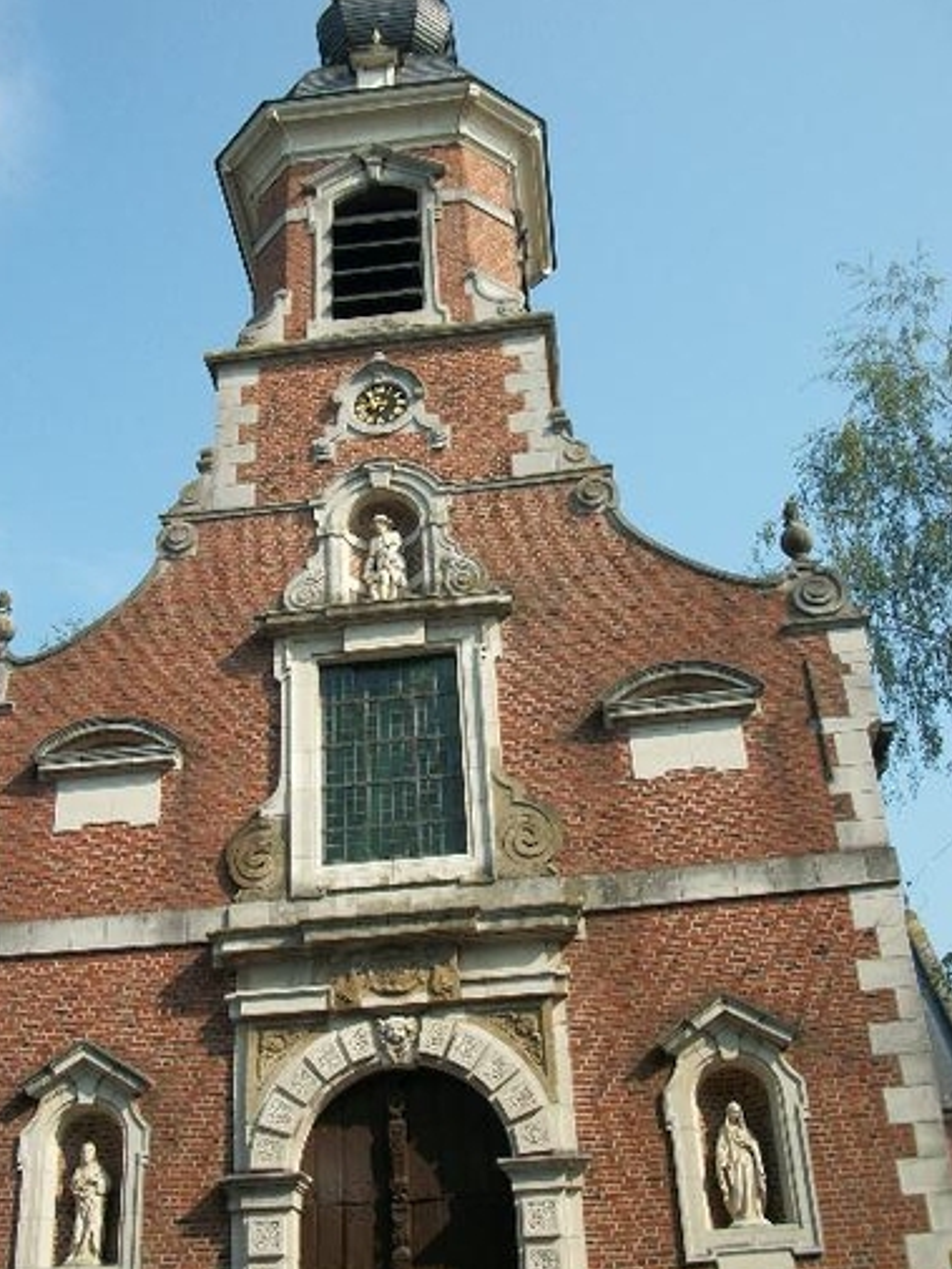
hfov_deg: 37.7
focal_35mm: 38
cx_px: 427
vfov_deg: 48.9
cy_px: 585
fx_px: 1393
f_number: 8.8
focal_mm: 5.7
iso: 80
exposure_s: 1/125
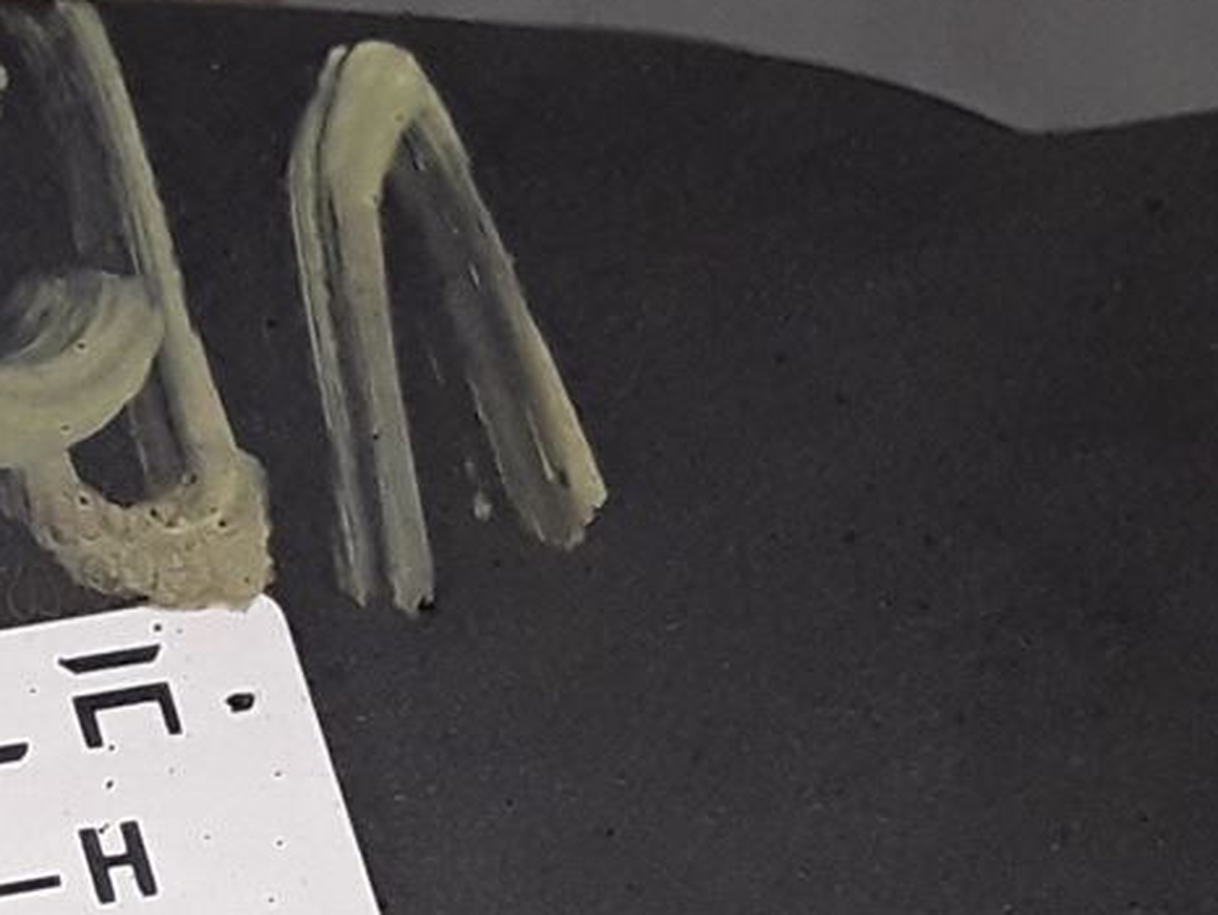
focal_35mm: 123
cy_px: 1069
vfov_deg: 11.8
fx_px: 4330
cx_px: -693
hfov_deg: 14.7
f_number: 1.9
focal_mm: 2.91
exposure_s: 1/334
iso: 100
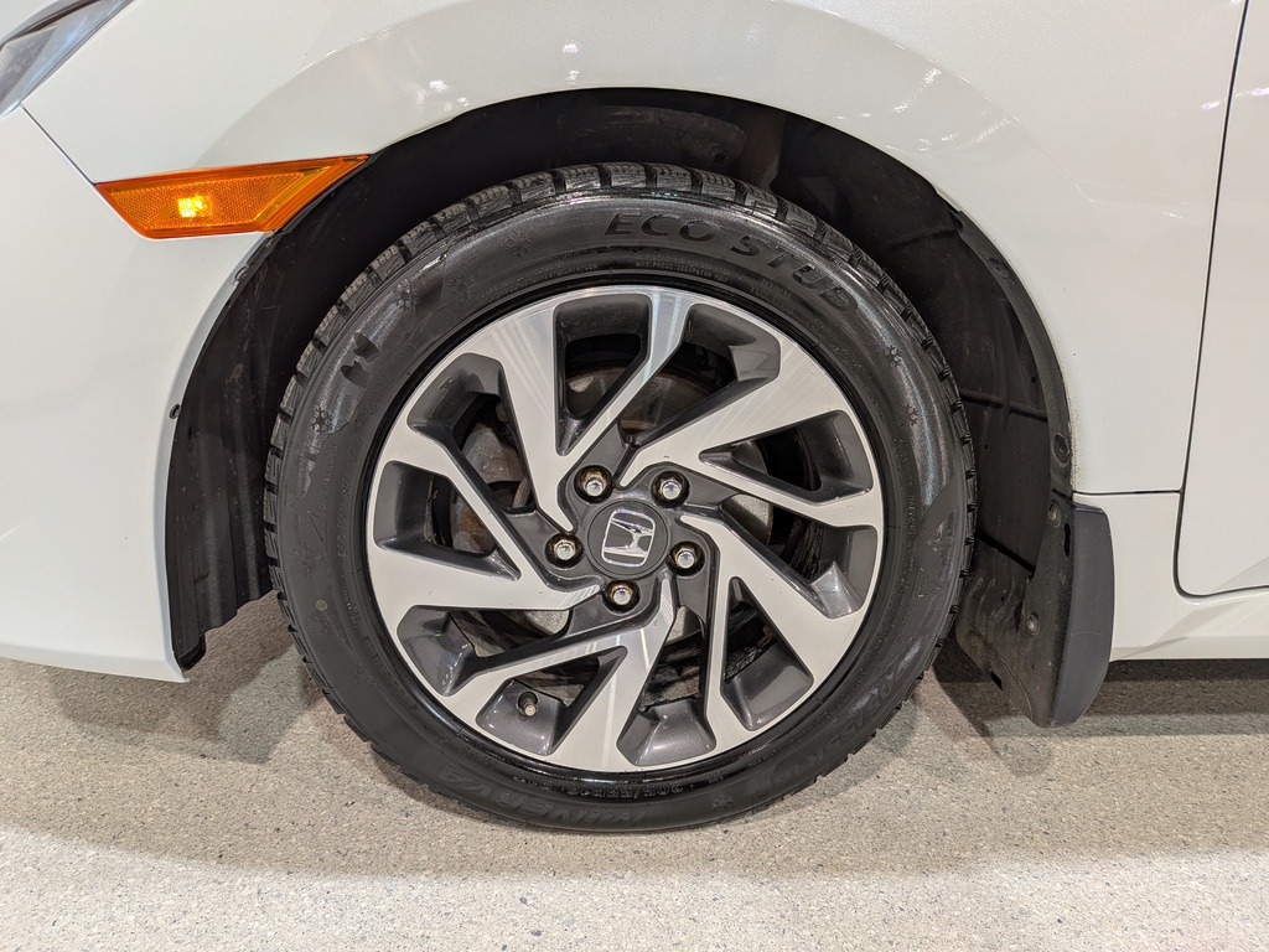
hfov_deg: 71.6
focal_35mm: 24
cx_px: 634
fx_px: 880
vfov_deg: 56.8
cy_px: 476
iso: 28
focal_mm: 4.53
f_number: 1.7
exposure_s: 1/200
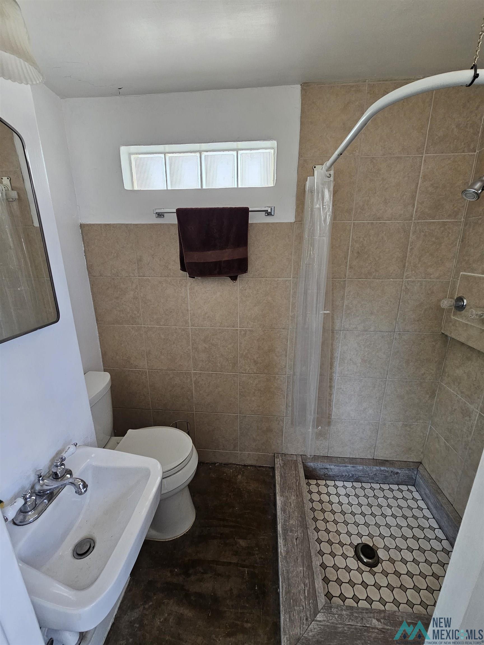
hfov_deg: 89.9
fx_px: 242
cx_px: 242
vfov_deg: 106.2
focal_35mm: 13
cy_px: 322
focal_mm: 2.2
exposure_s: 1/60
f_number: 2.2
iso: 200
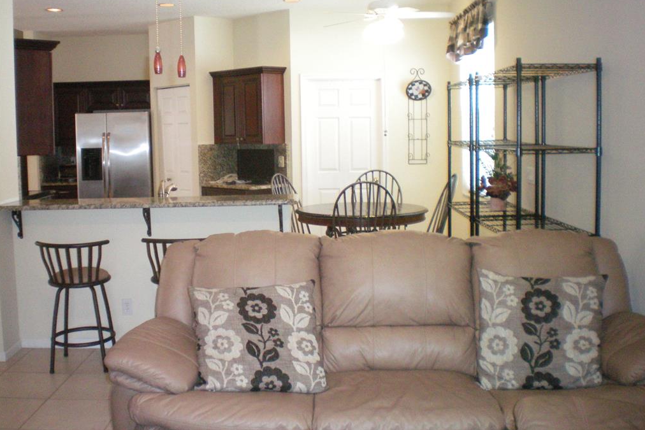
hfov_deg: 48.5
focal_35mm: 40
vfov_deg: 33.4
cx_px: 323
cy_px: 187
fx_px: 717
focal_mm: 6.3
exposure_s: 1/60
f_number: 3.1
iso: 400
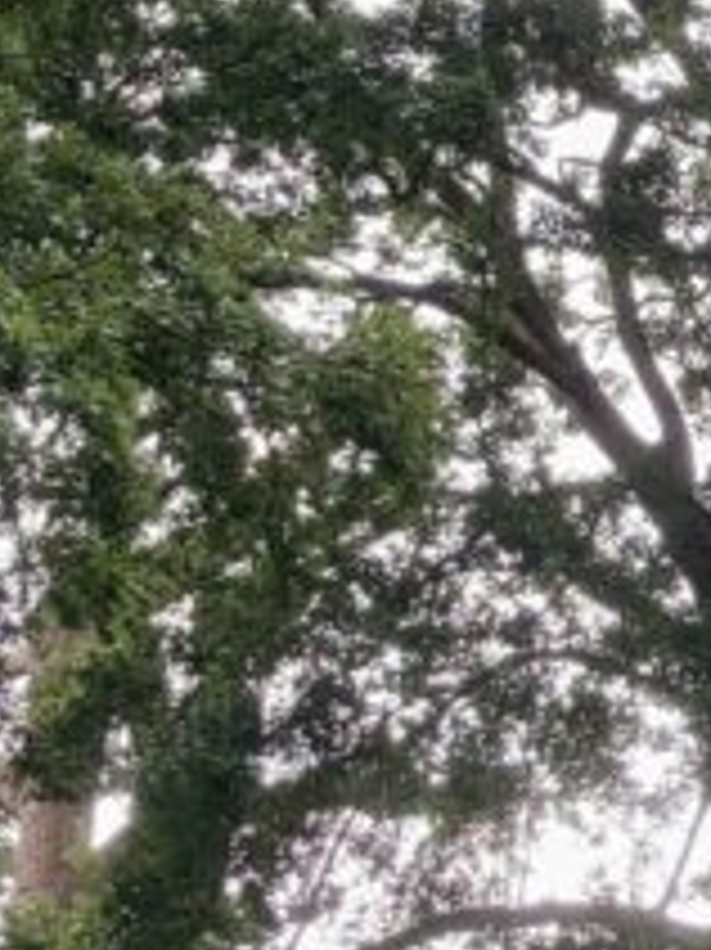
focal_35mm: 136
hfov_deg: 10.6
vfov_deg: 14.5
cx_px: 976
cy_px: 410
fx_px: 3728
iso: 32
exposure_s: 1/121
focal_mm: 3.99
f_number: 1.8
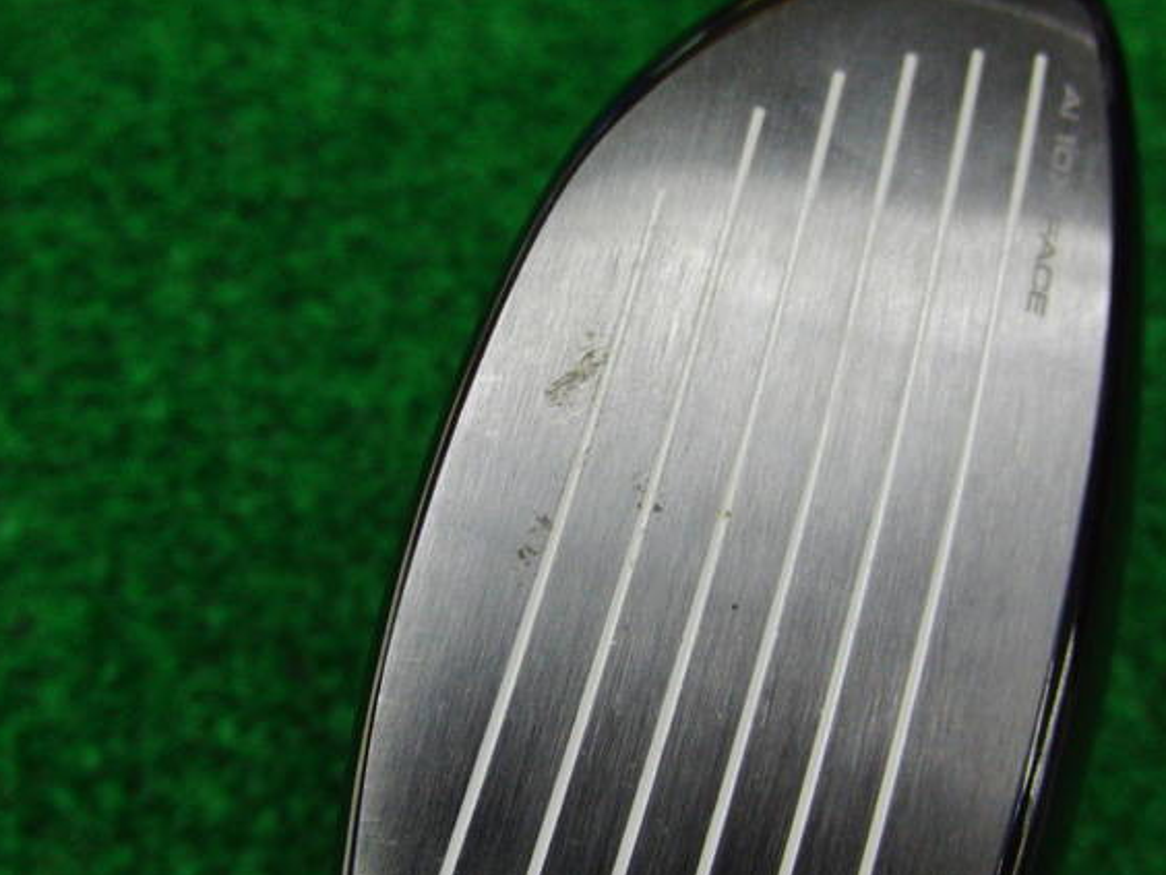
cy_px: 408
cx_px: 583
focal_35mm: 42
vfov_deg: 34.3
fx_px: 1415
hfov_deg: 44.8
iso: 400
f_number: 3.6
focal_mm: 6.42
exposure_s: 1/60
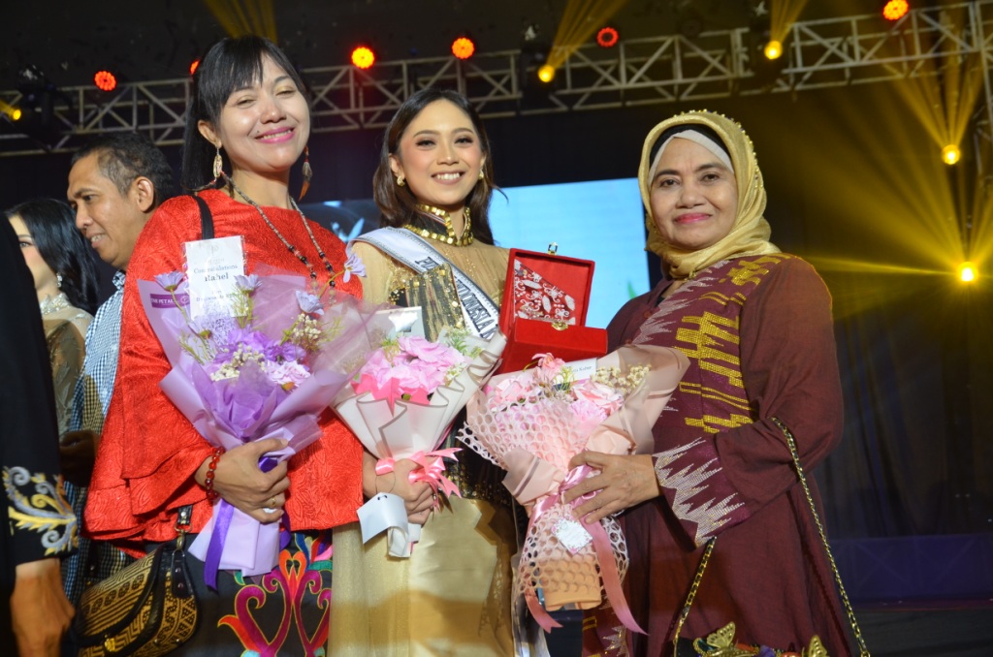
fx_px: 1239
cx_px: 496
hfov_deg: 43.7
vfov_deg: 29.7
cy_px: 328
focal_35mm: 45
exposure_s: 1/60
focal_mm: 30
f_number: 4.2
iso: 560
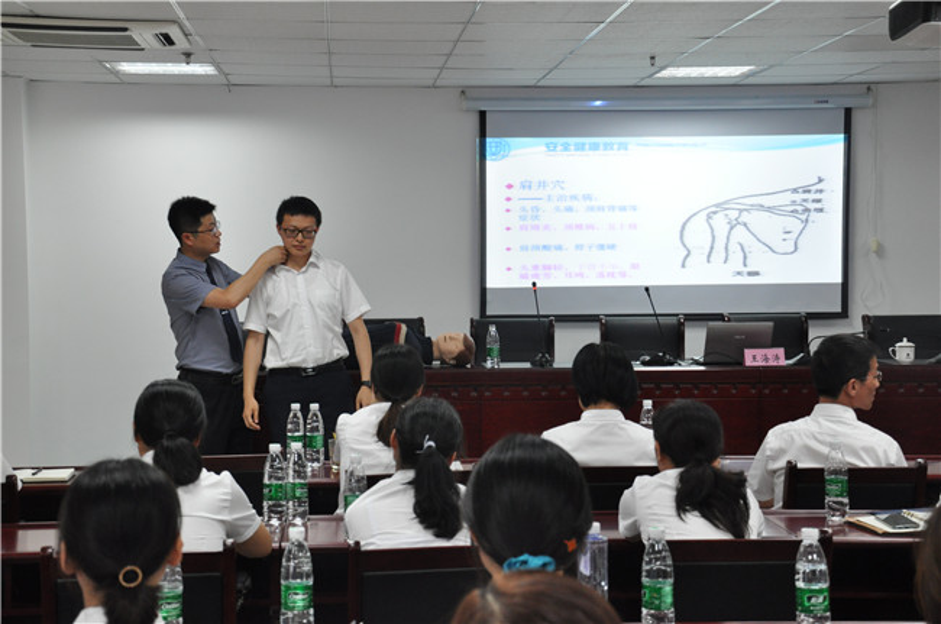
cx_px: 470
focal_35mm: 68
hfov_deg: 29.9
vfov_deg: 20.1
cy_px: 312
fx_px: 1761
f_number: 7.1
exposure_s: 1/50
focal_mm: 45
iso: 1000
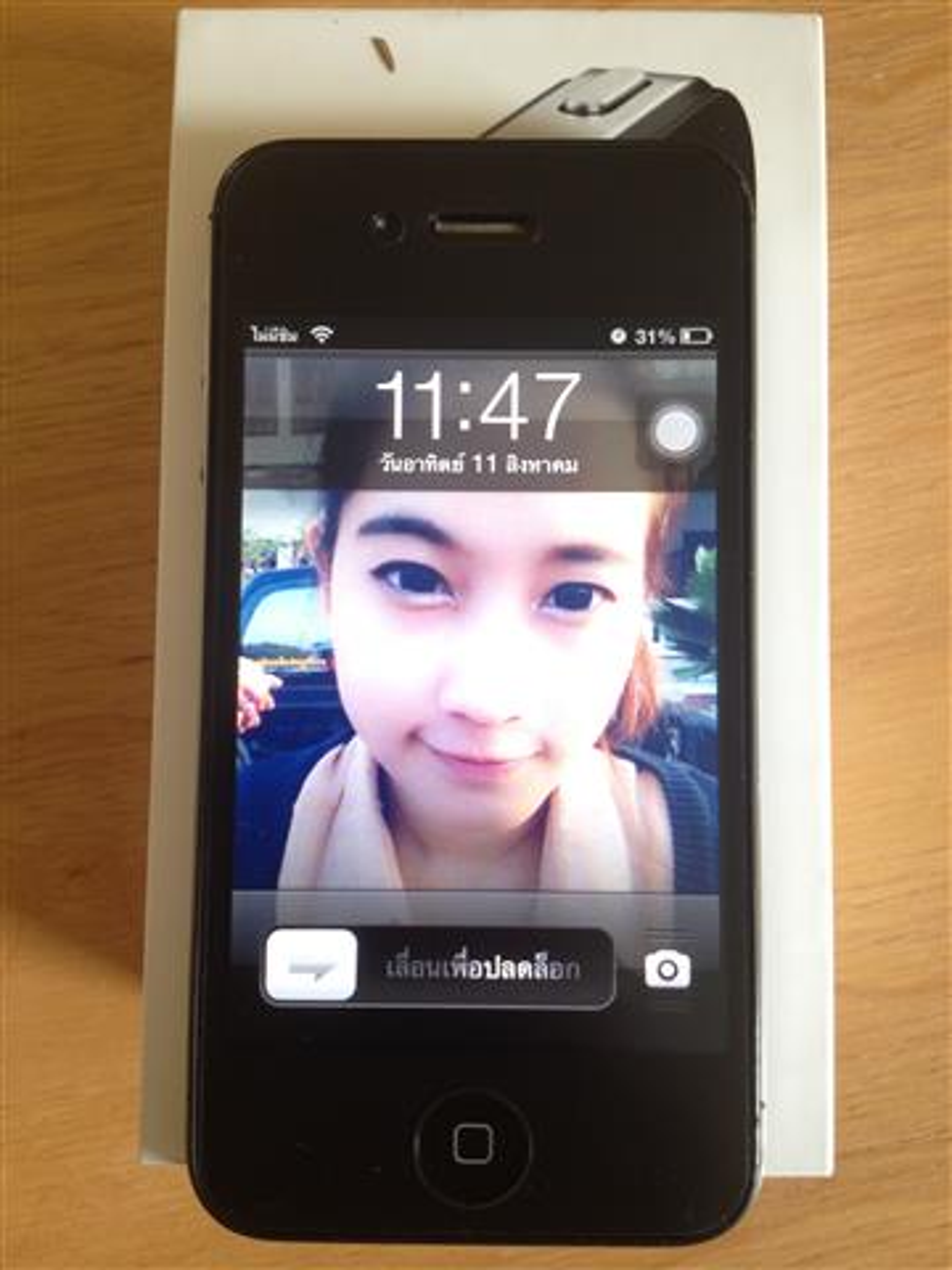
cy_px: 635
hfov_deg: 40.7
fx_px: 1283
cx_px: 476
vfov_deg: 52.6
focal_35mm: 35
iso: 64
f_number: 2.4
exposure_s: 1/24
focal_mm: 4.28
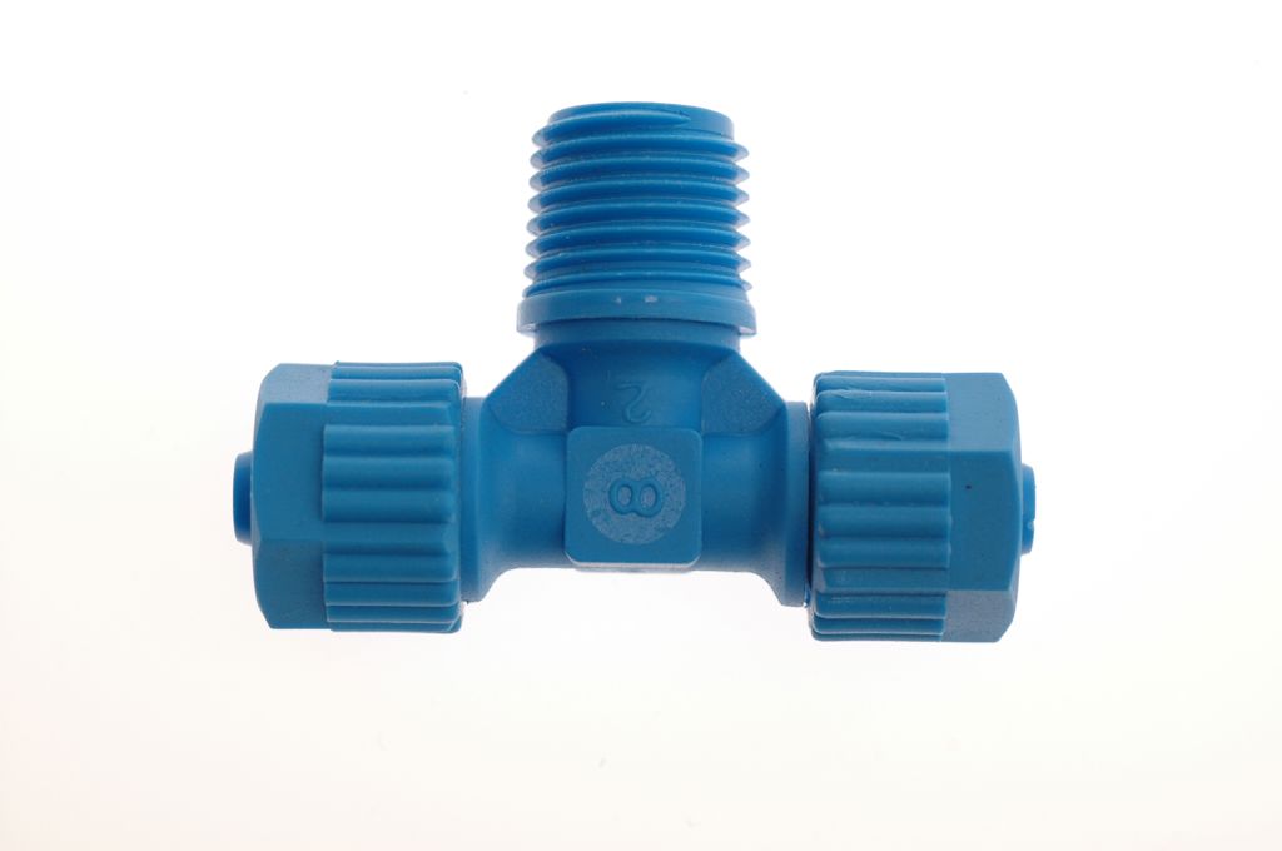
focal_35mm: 90
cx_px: 641
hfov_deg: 22.6
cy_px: 426
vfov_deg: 15.1
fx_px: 3201
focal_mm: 60
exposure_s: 1/200
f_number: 9
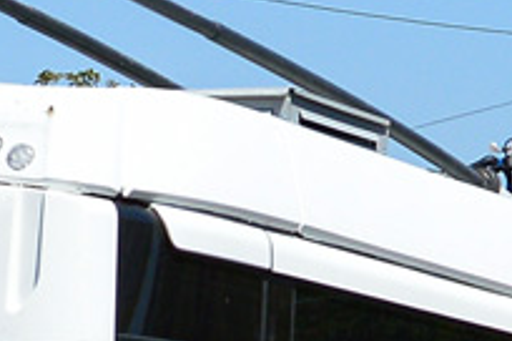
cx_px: 108
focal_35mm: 309
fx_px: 4394
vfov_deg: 4.4
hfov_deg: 6.7
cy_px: 514
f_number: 7.1
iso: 200
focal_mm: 28
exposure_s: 1/800
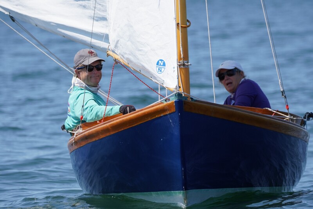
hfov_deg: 4.2
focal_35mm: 486
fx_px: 4224
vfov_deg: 2.8
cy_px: 104
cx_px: 156
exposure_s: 1/1250
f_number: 5.6
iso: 250
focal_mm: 324
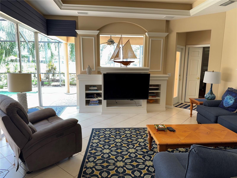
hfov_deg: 71.6
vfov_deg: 56.8
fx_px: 164
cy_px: 89
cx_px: 118
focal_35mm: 24
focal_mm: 6.76
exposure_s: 1/40
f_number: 1.78
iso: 80
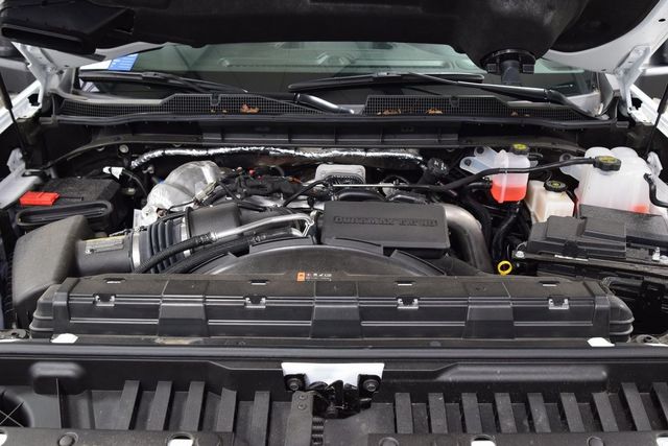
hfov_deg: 53.1
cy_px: 223
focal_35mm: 36
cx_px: 334
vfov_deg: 36.9
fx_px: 668
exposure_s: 1/15
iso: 1000
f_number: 6.3
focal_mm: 24
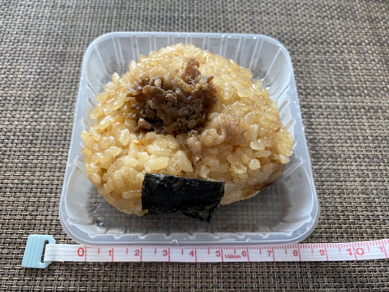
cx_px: 194
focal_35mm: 25
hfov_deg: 69.4
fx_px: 281
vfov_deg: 54.9
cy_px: 146
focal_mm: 4.25
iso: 100
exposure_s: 1/121
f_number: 1.8
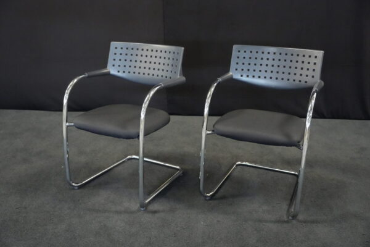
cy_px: 124
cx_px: 185
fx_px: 370
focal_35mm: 36
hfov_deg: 53.1
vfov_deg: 36.9
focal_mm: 36
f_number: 4
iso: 12800
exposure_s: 1/80
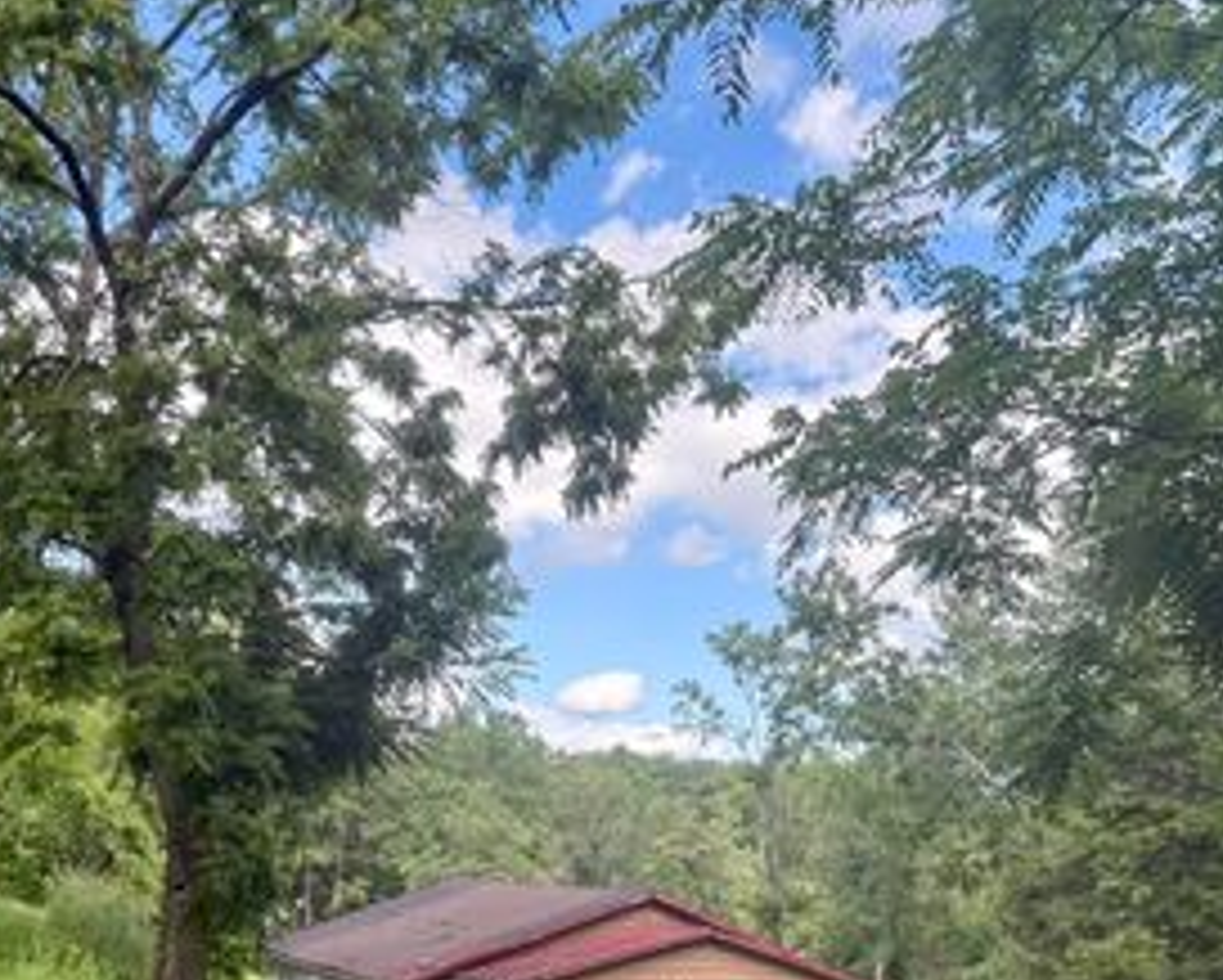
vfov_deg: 33.5
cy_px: 834
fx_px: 1558
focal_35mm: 43
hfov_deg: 42.8
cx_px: 701
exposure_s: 1/796
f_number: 1.78
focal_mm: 6.76
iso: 80
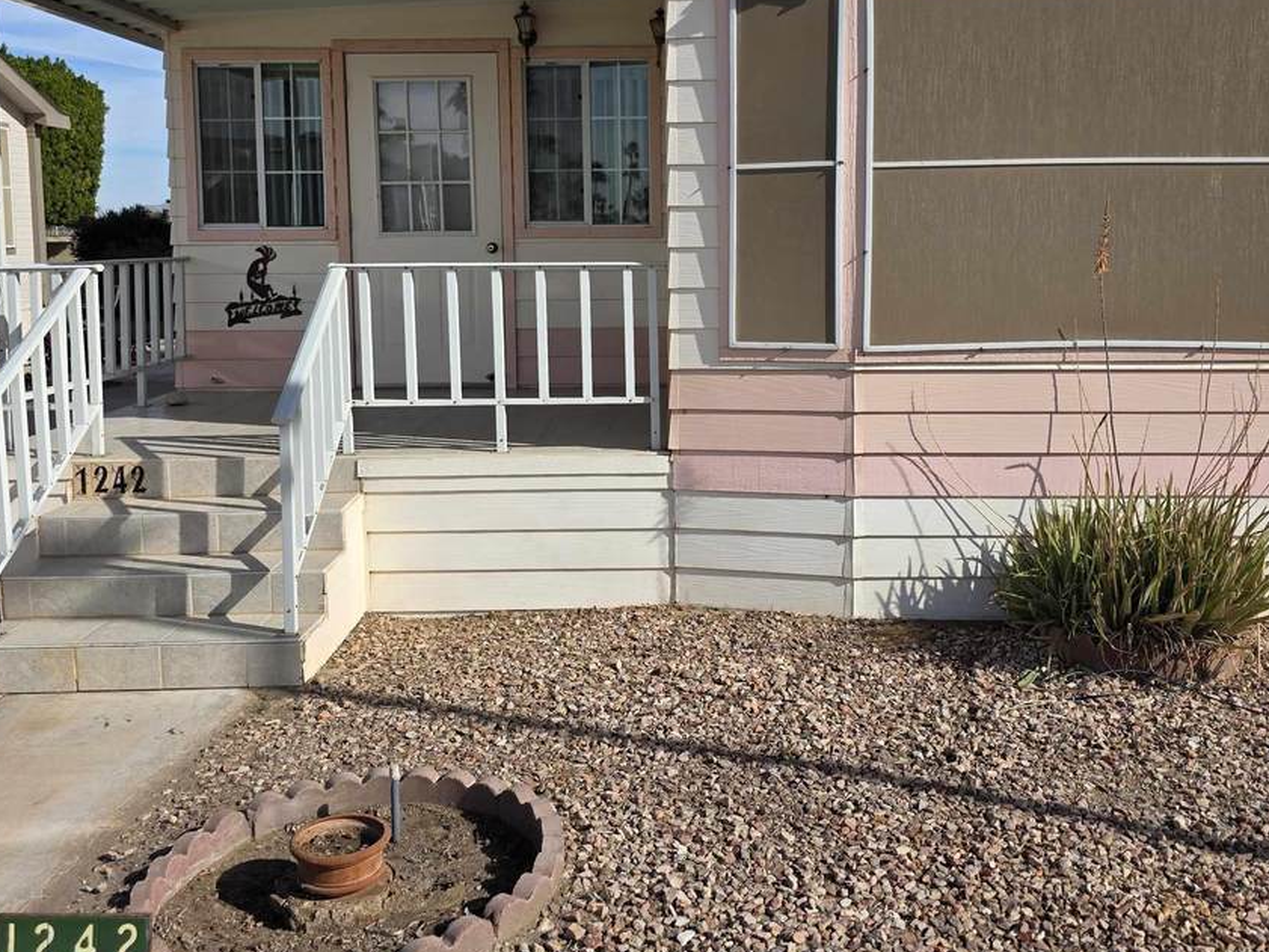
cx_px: 681
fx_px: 1283
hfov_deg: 52.6
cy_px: 321
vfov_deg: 40.2
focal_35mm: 35
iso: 64
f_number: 1.7
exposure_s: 1/7944
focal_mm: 6.3
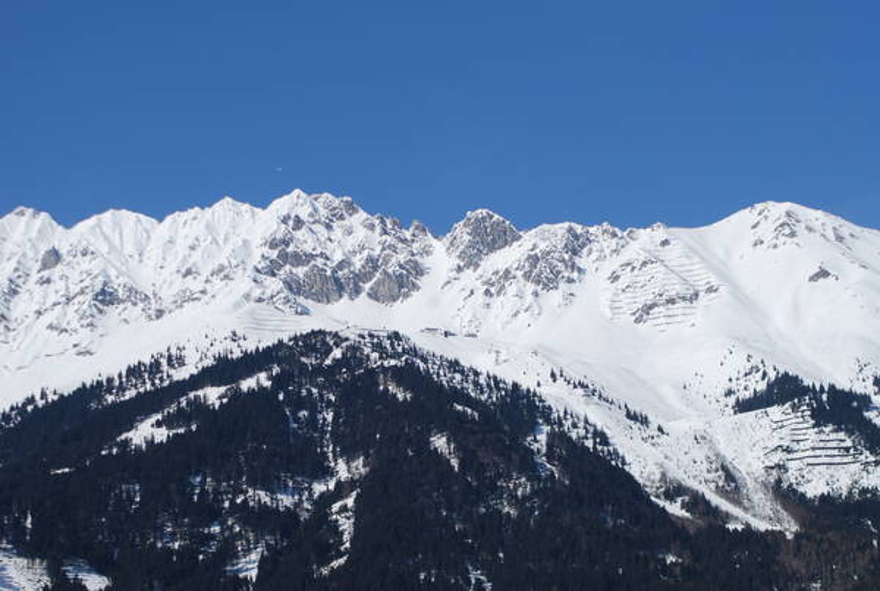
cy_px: 296
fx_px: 2572
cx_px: 440
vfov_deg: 13.1
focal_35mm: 105
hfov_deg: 19.4
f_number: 8
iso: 200
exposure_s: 1/1000
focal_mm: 70
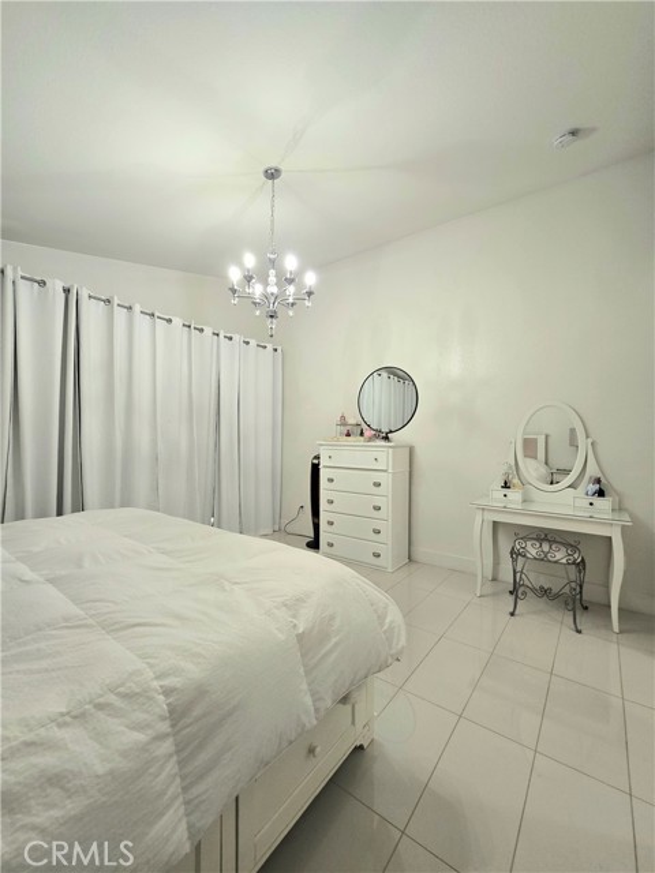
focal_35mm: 13
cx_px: 328
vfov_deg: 106.2
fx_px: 328
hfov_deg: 89.9
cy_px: 436
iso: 125
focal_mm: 2.2
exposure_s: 1/60.2
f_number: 2.2
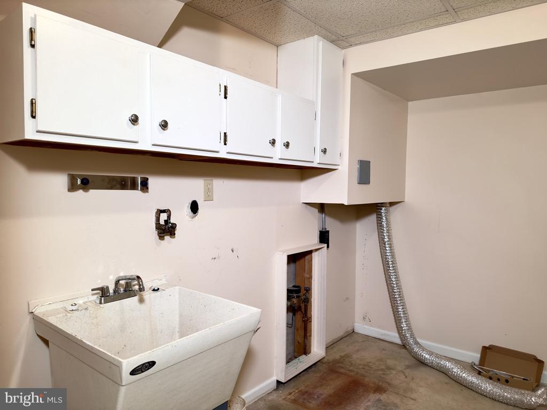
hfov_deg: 71.6
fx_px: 379
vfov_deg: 56.8
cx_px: 274
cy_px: 205
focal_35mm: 24
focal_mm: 6.86
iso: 125
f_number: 1.78
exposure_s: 1/95
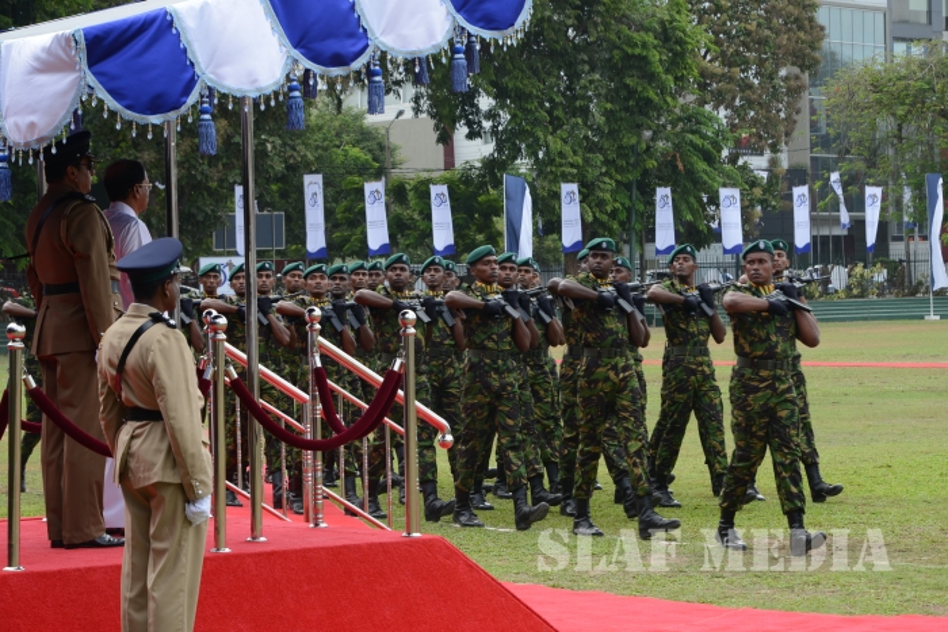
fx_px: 2950
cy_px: 316
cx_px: 474
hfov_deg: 18.3
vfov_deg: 12.2
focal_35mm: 112
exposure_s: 1/125
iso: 250
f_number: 10
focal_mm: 112
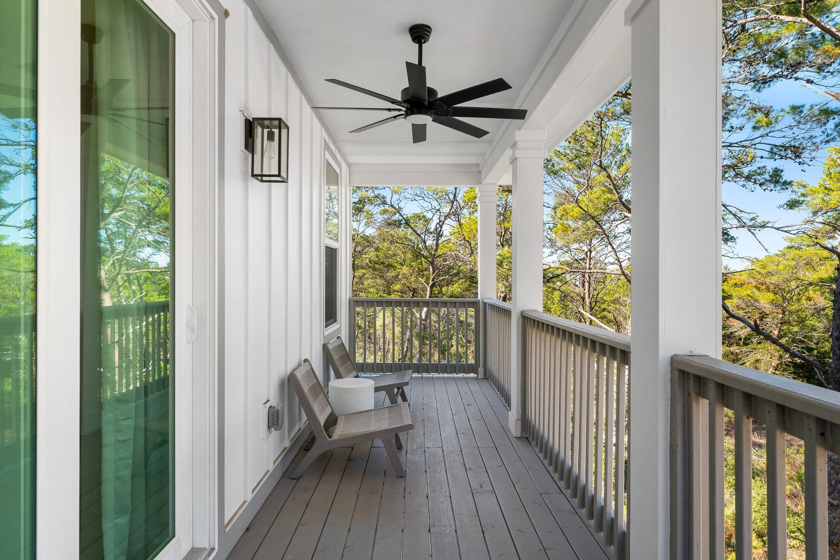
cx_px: 420
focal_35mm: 20
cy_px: 280
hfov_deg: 84.0
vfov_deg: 61.9
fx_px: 467
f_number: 8
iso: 400
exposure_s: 1/200
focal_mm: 20
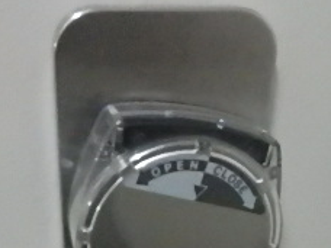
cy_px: 297
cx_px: 135
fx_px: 564
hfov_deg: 32.6
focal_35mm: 59
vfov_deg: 22.8
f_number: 3.5
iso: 3200
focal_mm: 3.7
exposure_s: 1/50
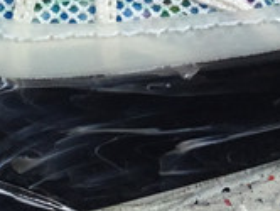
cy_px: 13
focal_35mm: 168
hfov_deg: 11.4
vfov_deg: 8.8
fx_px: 1361
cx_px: -111
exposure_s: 1/512
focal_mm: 3.3
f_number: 2.4
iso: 25
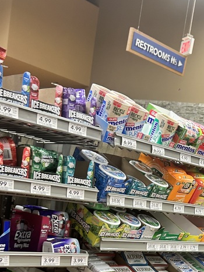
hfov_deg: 24.5
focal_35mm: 57
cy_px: 275
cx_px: 205
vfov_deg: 31.2
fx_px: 448
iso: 100
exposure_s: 1/60
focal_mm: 5.7
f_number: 1.5
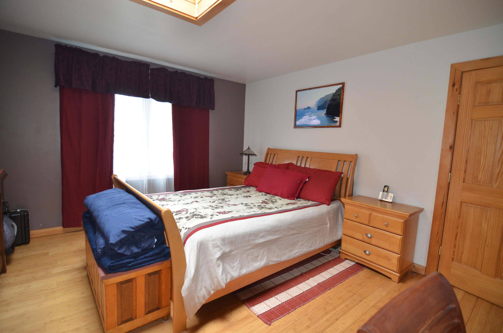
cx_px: 252
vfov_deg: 71.8
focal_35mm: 16
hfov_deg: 95.1
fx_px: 230
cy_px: 166
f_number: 2.8
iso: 560
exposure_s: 1/60
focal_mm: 11
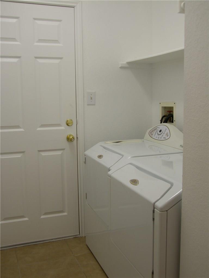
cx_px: 104
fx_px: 322
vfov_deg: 46.8
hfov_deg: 36.0
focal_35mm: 40
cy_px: 139
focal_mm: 10.3
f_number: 2.5
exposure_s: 1/40
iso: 64
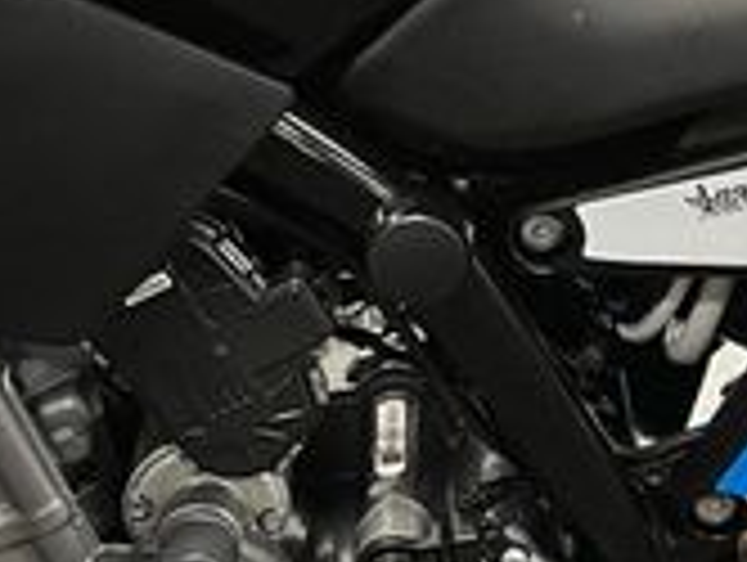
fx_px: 2161
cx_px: 608
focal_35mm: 100
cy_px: 108
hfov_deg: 19.4
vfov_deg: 14.7
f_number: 1.6
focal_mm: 5.1
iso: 125
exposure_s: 1/50
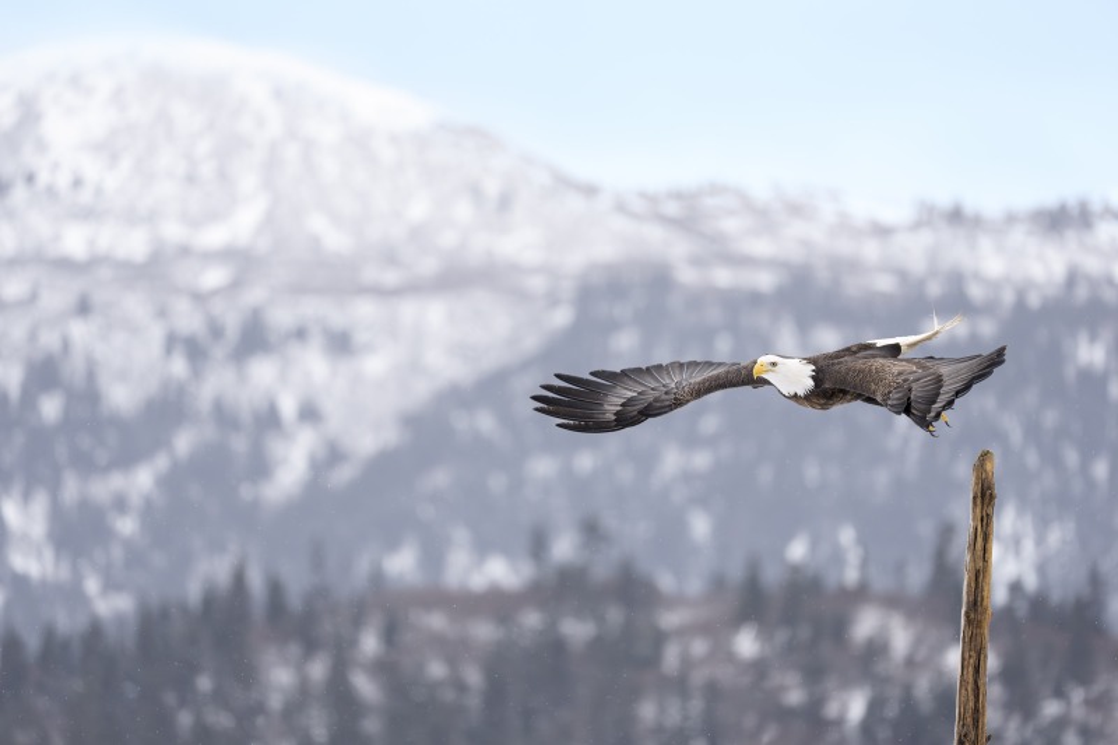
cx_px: 559
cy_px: 372
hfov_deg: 10.9
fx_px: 5837
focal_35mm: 188
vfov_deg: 7.3
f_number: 2.8
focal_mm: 188
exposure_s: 1/4000
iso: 2000
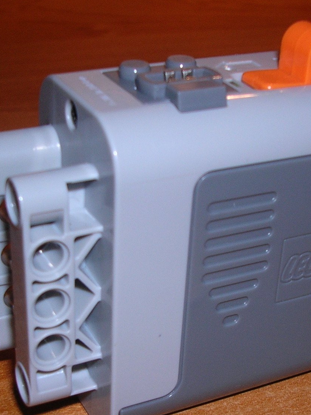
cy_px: 277
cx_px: 174
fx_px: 863
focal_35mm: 72
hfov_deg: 20.4
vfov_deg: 26.9
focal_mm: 5.8
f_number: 2.8
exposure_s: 1/60.1
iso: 50
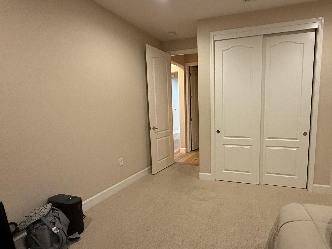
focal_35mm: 20
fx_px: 192
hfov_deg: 80.4
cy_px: 130
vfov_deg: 65.9
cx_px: 205
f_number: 2.2
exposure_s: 1/67
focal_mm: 2.22
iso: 320
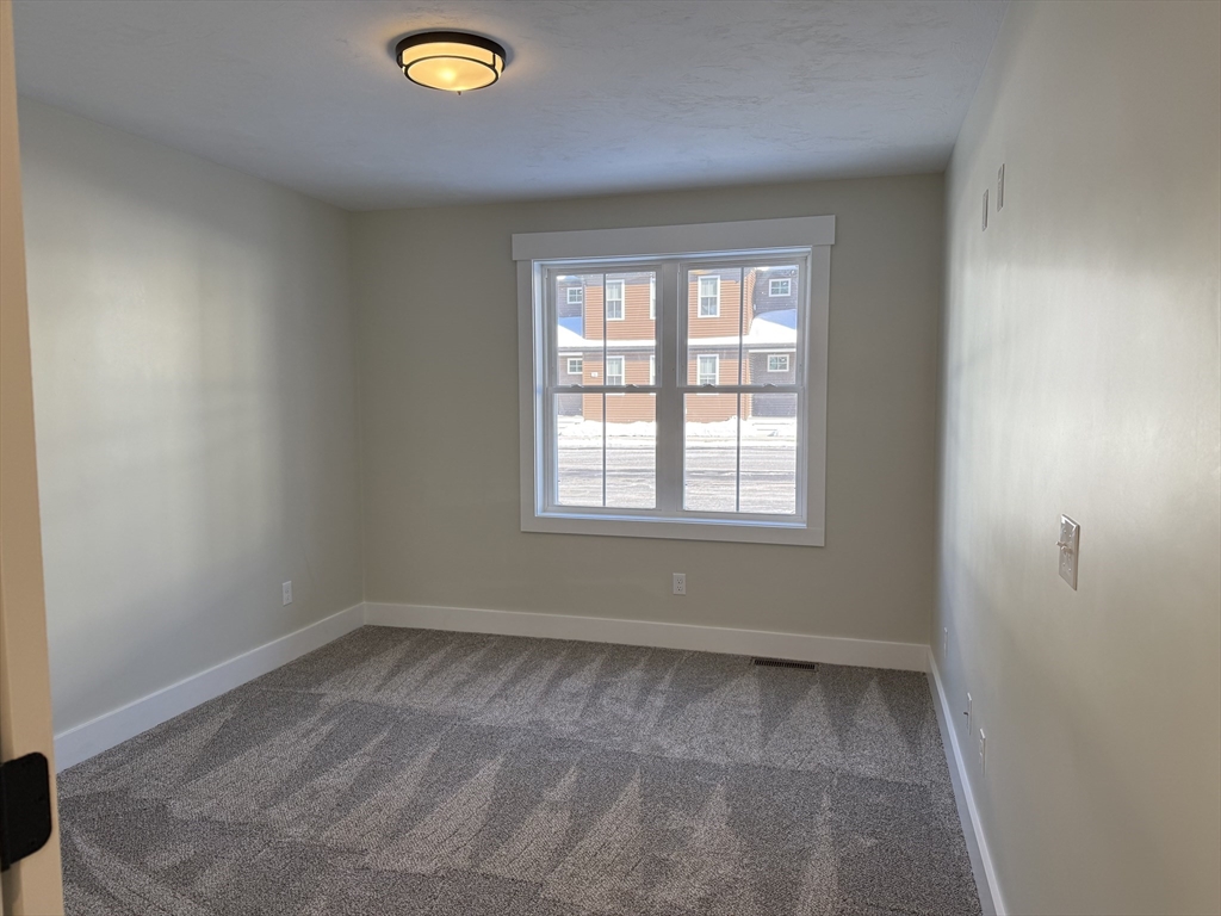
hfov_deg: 71.6
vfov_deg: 56.8
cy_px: 458
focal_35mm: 24
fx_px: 847
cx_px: 610
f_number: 1.78
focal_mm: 6.76
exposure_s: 1/232
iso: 100
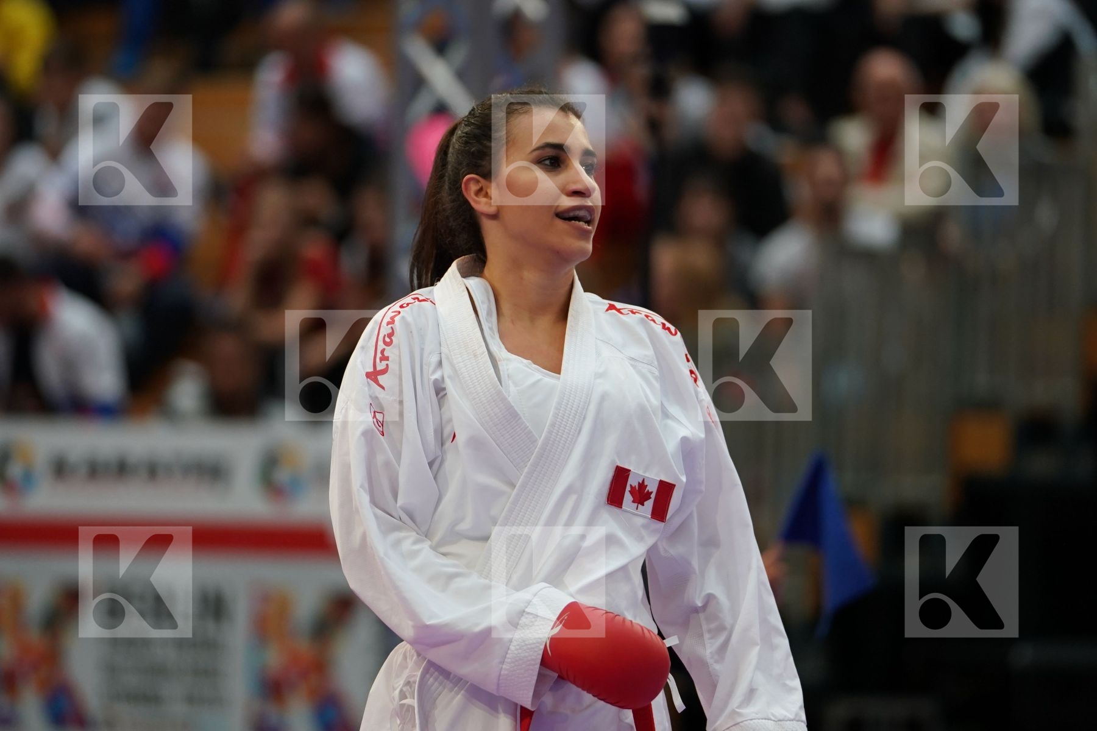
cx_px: 548
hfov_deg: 7.5
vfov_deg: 5.0
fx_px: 8410
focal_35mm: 276
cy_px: 366
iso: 1250
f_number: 2.8
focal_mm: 184
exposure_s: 1/1000
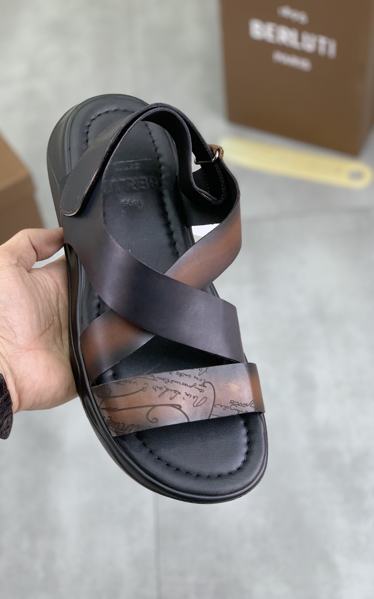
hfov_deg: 23.1
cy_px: 304
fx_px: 913
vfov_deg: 36.3
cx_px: 153
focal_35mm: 56
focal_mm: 6
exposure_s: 1/122
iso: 40
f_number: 2.4
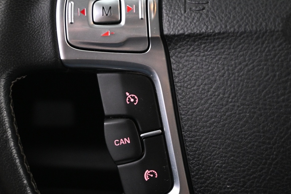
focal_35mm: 63
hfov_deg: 31.9
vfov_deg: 21.6
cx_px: 133
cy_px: 97
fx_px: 509
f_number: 4.2
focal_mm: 24
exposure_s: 1/15
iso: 1600
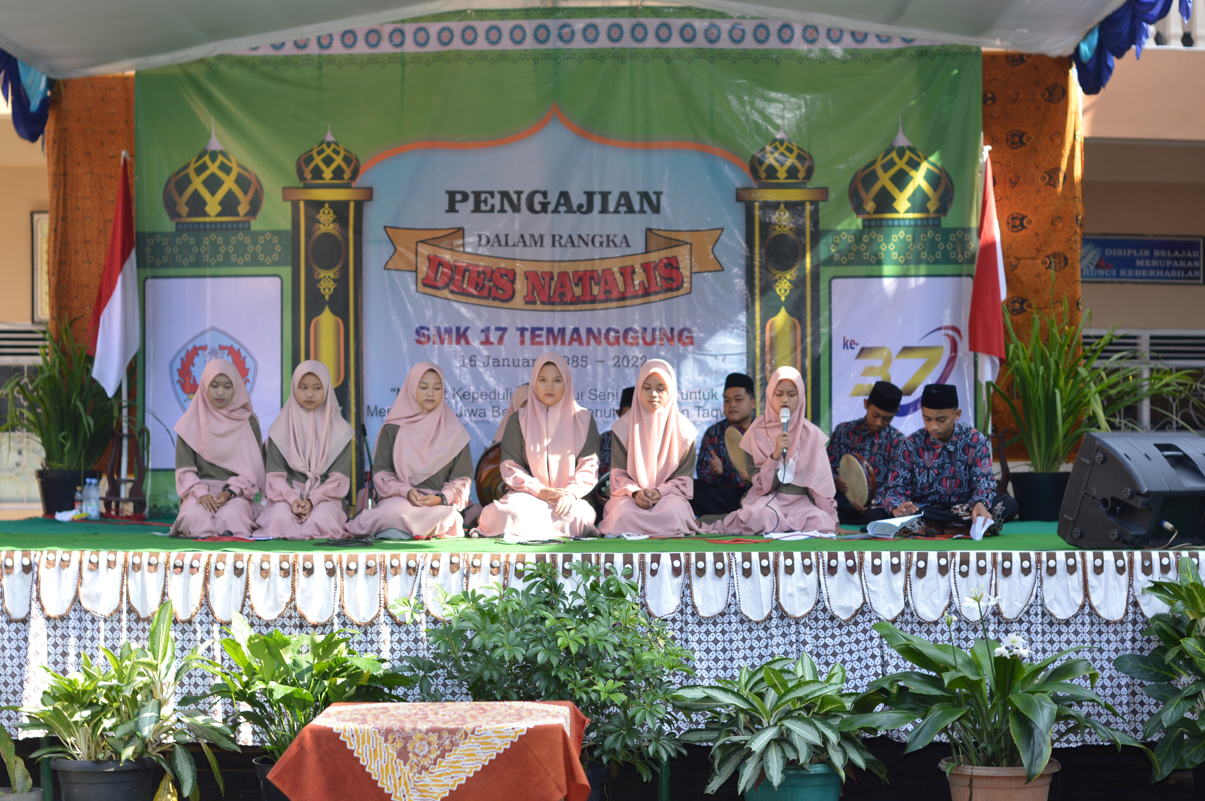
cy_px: 400
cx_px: 602
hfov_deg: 27.0
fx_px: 2508
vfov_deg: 18.1
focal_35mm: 75
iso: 100
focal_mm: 50
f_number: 4
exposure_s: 1/200
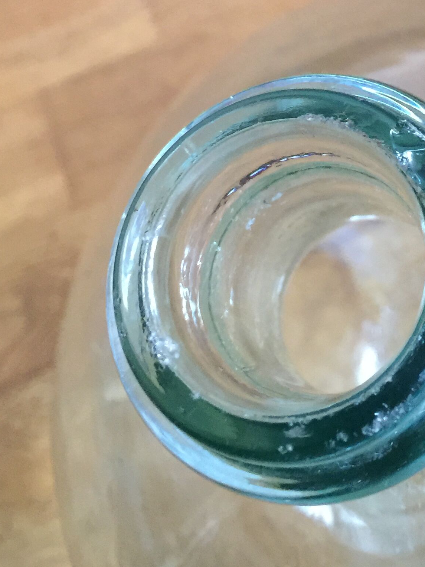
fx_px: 1015
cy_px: 84
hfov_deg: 22.7
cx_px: 432
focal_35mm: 62
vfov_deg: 30.2
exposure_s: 1/8
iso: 125
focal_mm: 4.15
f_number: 2.2
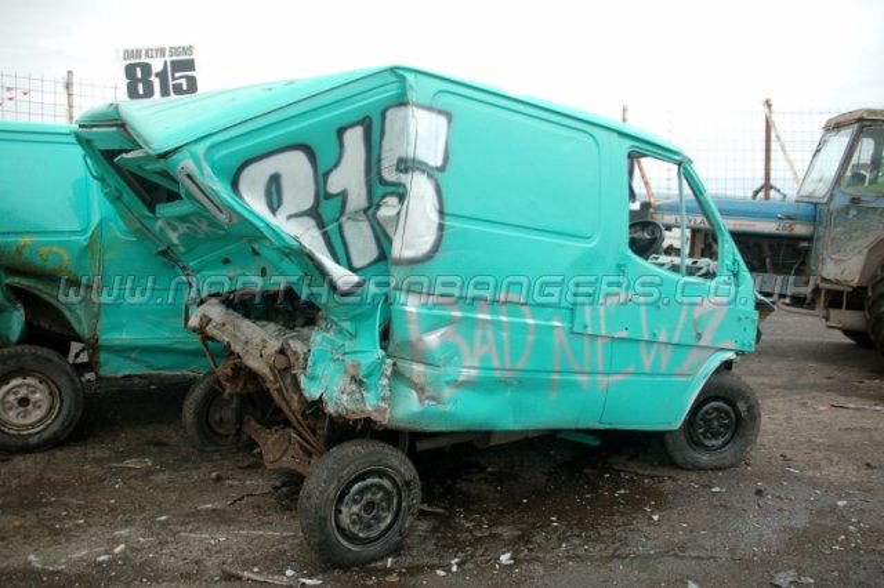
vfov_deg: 39.9
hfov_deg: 57.2
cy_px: 294
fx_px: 810
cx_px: 442
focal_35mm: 33
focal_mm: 22
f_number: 4
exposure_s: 1/320
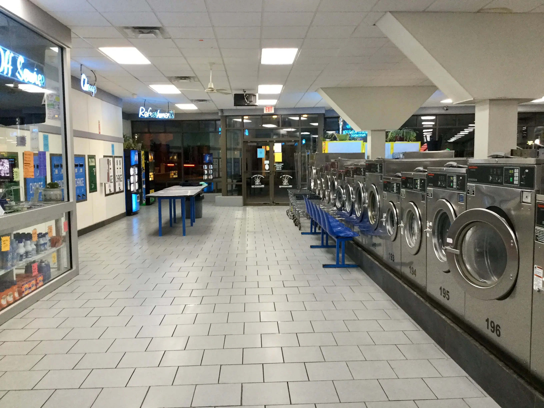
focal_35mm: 31
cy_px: 204
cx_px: 272
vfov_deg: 45.4
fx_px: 487
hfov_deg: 58.4
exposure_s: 1/30
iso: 100
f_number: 2.4
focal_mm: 3.3
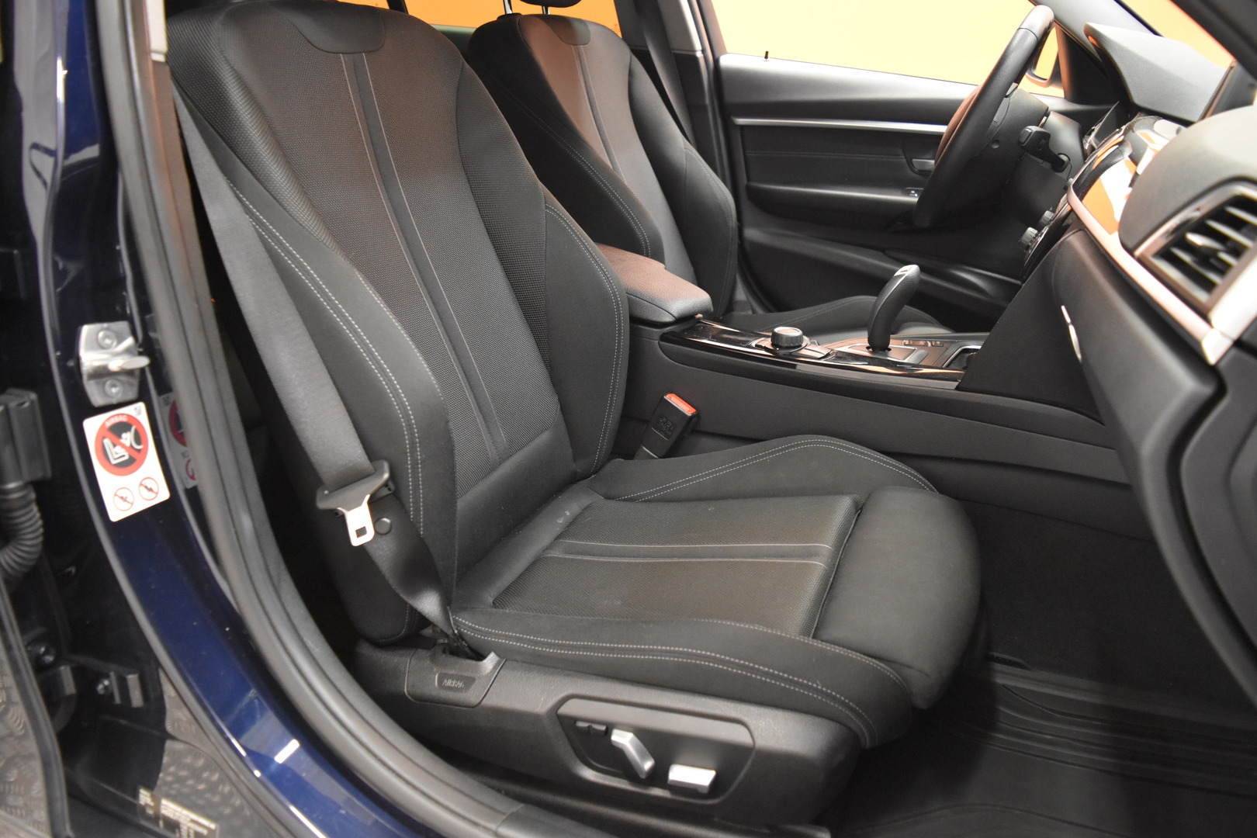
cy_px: 419
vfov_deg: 47.9
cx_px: 628
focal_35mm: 27
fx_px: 943
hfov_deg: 67.4
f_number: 3.5
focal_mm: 18
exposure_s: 1/60
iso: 3200
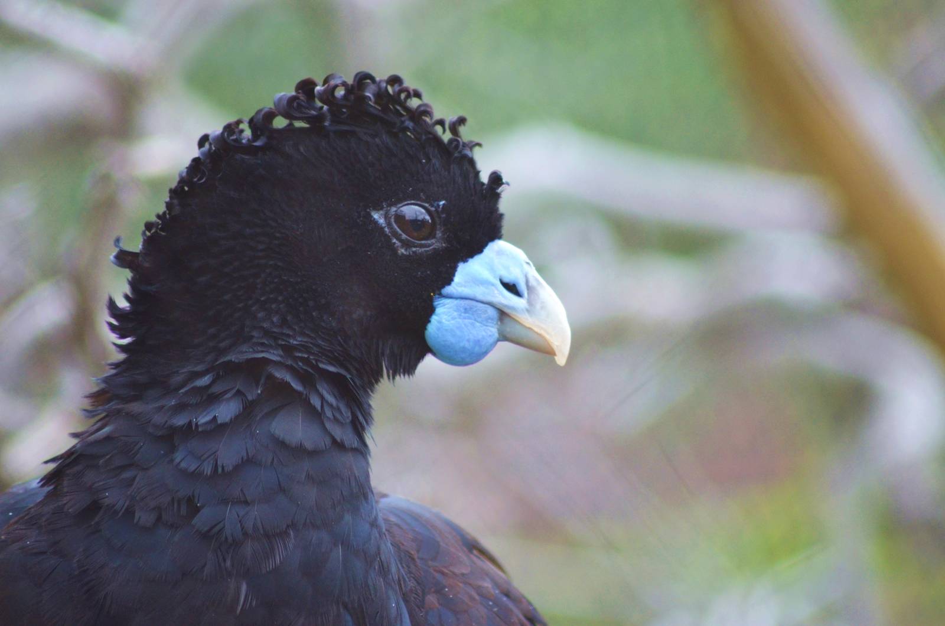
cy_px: 313
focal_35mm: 450
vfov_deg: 3.0
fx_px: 11789
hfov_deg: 4.6
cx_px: 472
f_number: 5.6
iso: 1000
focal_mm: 300
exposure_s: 1/500
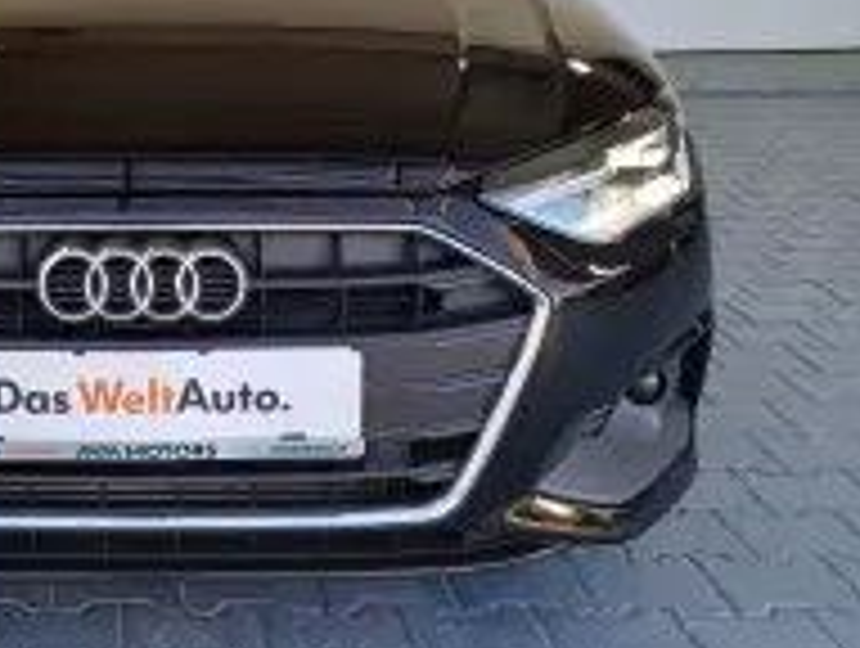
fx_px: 1170
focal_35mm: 47
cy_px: 130
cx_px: 95
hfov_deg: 37.8
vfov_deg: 30.2
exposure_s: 1/106
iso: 50
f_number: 1.8
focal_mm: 4.65
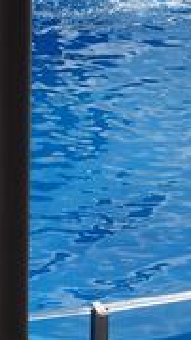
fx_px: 2463
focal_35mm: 273
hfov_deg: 4.4
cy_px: 125
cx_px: 291
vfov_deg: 7.9
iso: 200
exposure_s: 1/640
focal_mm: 18
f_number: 6.3
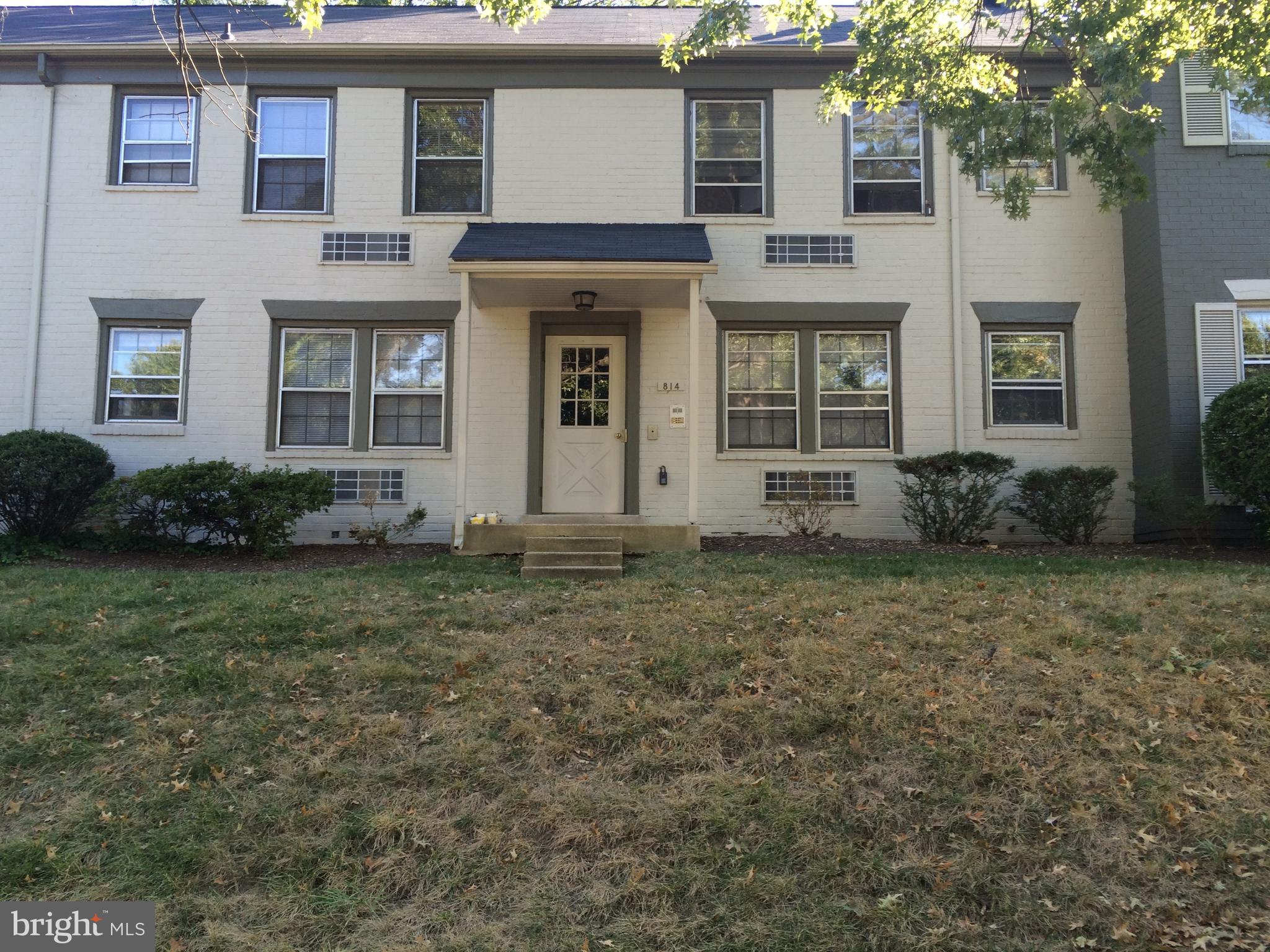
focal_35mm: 29
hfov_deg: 61.7
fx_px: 1064
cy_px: 476
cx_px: 635
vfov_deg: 48.2
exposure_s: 1/120
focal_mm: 4.15
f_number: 2.2
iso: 32
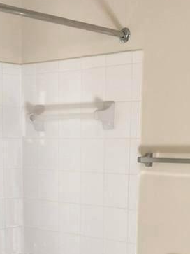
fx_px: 578
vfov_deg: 23.2
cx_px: 92
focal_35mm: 79
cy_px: 281
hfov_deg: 18.7
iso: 40
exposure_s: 1/24
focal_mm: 3.99
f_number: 1.8
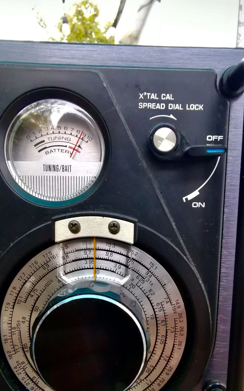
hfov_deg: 44.5
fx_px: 298
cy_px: 195
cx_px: 127
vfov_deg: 66.5
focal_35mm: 28
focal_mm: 2.35
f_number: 2.2
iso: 800
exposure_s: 1/33.3
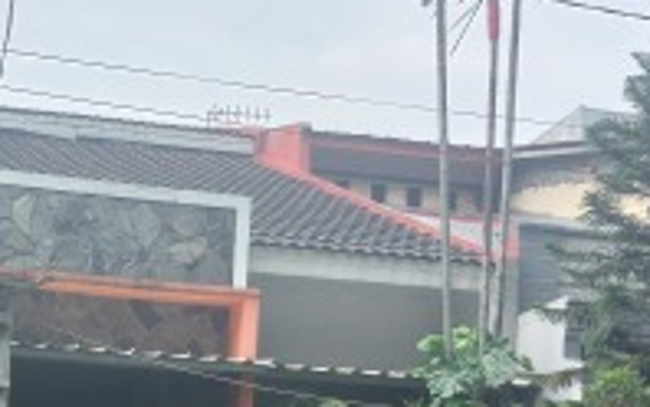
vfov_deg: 15.4
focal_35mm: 82
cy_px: 479
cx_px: 44
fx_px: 1453
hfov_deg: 24.4
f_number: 1.8
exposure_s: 1/159
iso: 25
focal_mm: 5.23
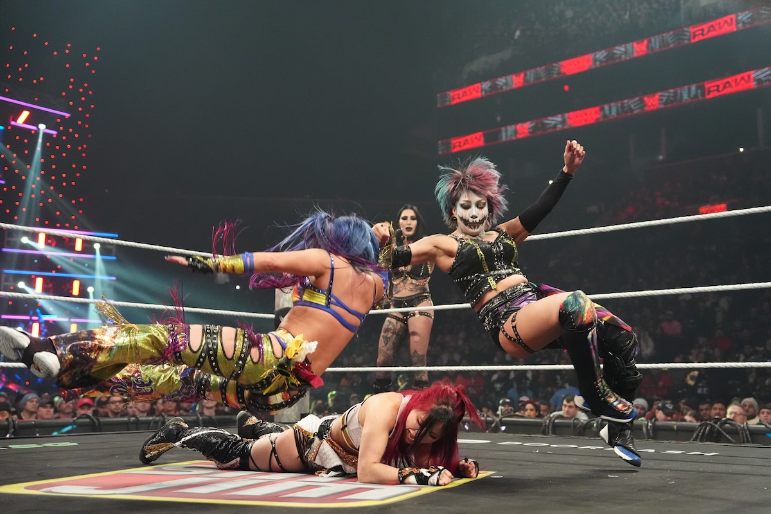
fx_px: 899
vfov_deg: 31.9
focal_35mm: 42
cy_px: 257
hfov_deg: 46.4
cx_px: 386
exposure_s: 1/640
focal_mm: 42
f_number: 2.8
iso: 6400
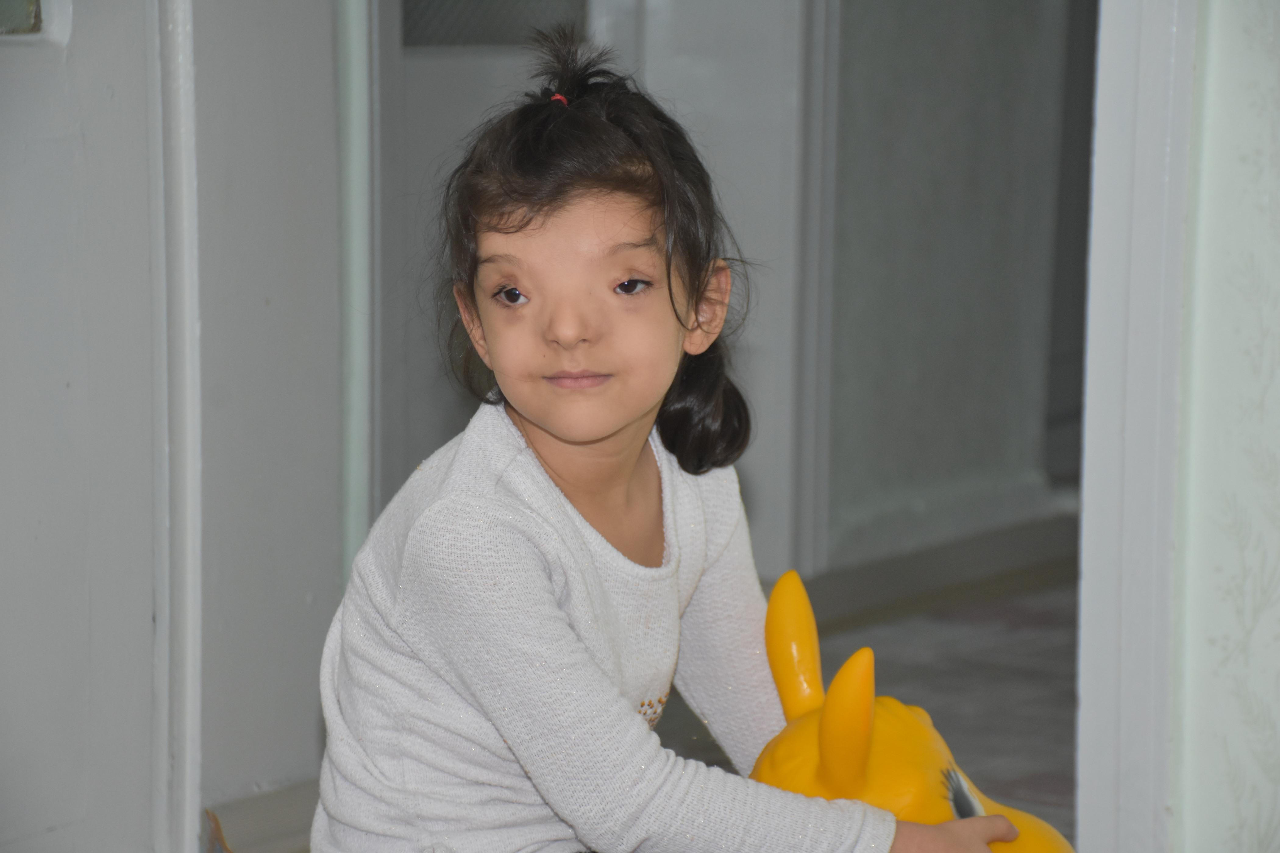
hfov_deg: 20.6
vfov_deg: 13.8
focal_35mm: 99
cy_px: 426
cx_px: 640
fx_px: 3520
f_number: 5
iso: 1250
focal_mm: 66
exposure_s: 1/60
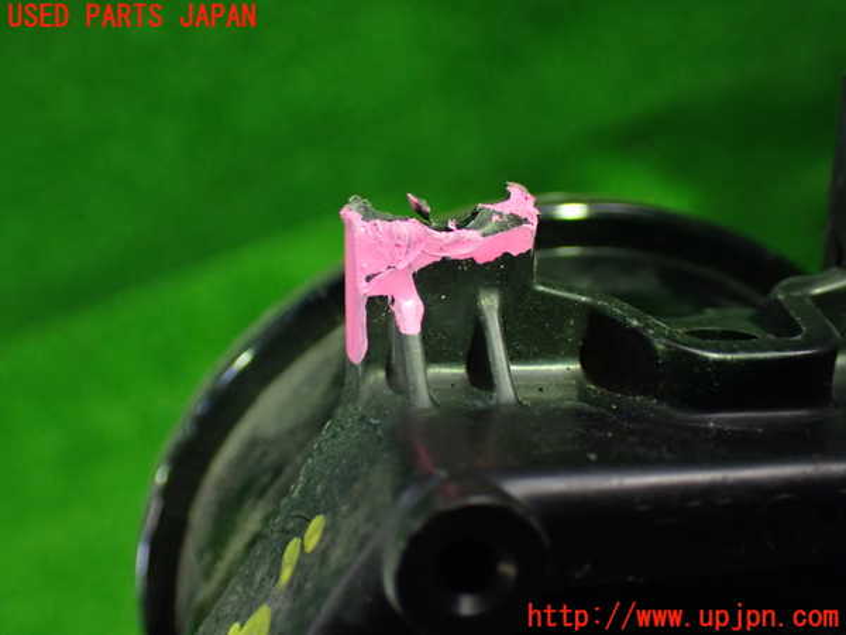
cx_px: 423
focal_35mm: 41
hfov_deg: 45.8
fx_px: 1002
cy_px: 318
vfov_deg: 35.1
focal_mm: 7.31
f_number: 2.8
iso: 1000
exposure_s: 1/40
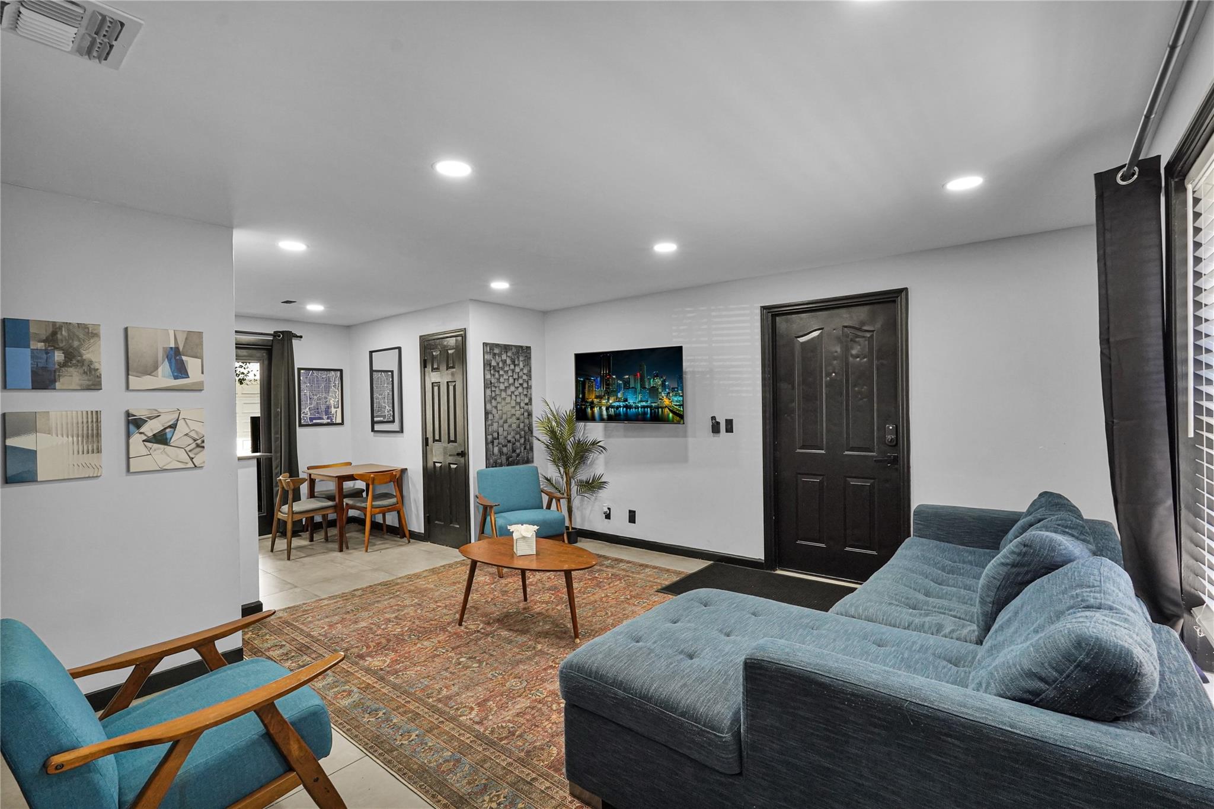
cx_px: 607
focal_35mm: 16
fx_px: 539
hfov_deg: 96.7
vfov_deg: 73.7
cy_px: 404
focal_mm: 16
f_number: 9
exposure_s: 1/30
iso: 2500
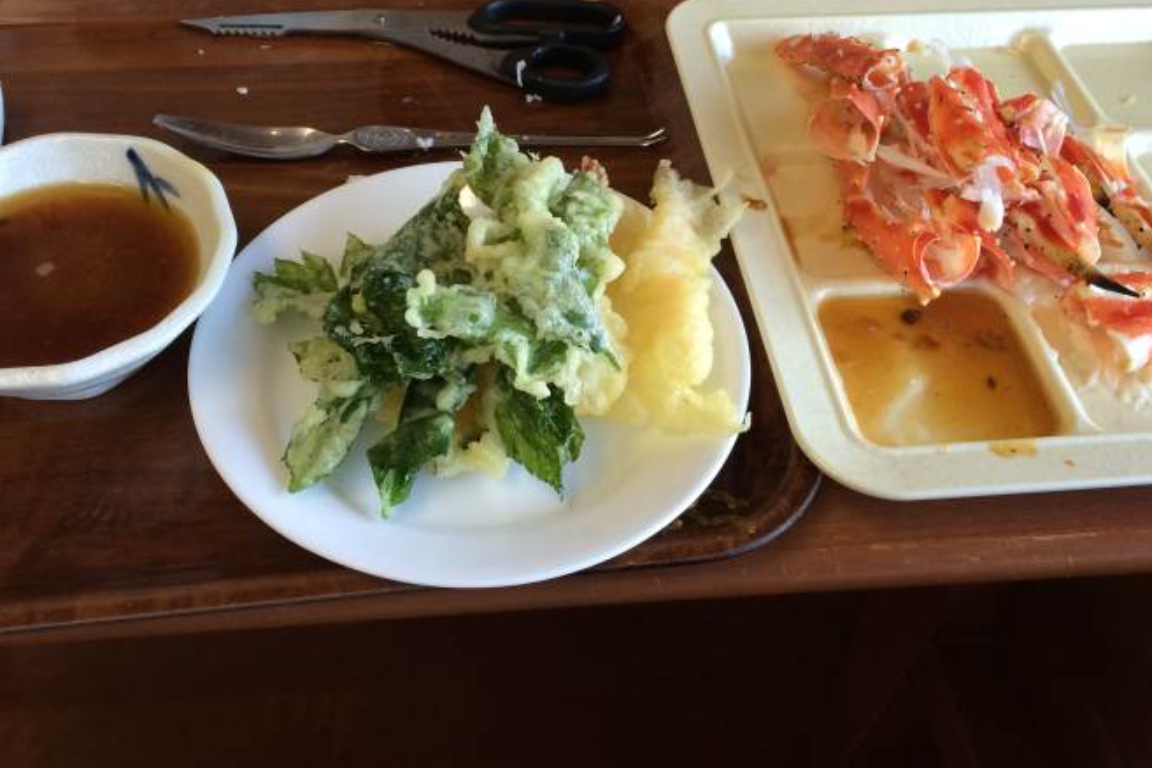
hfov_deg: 50.7
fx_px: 1216
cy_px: 249
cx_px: 559
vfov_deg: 34.7
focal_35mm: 38
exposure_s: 1/30
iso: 50
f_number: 2.2
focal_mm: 4.12
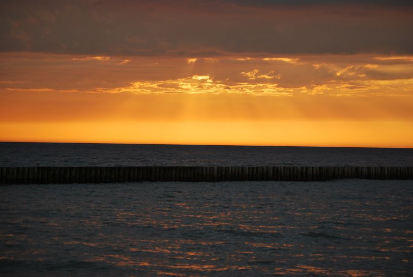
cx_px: 206
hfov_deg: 14.8
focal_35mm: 138
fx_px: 1585
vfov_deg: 10.0
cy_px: 138
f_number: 5.6
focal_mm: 92
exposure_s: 1/500
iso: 200
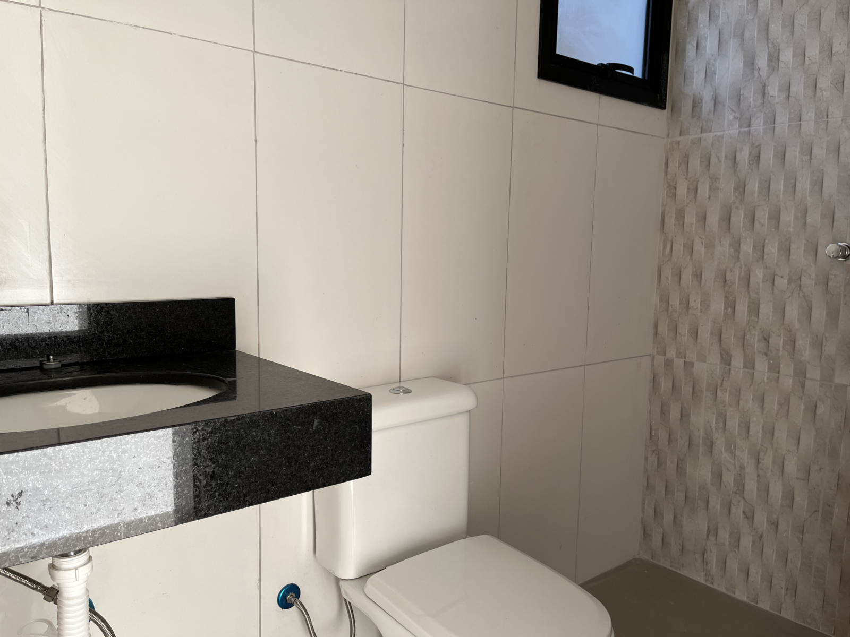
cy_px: 318
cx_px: 425
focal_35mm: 26
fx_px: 638
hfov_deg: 67.3
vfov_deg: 53.1
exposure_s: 1/122
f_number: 1.6
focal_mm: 5.1
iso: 50
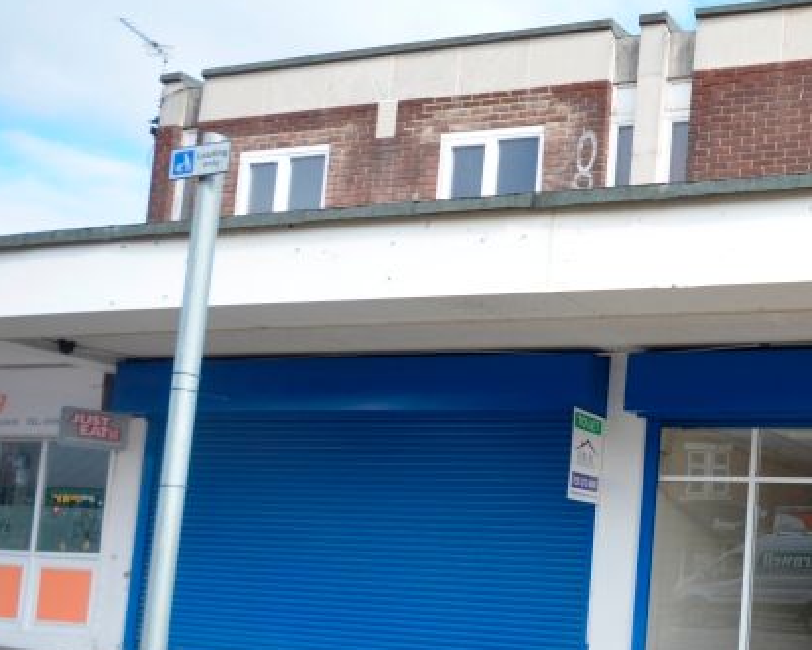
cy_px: 527
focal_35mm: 35
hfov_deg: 38.4
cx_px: 972
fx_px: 842
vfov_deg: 40.4
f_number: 7.1
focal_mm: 10
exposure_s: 1/200
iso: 200
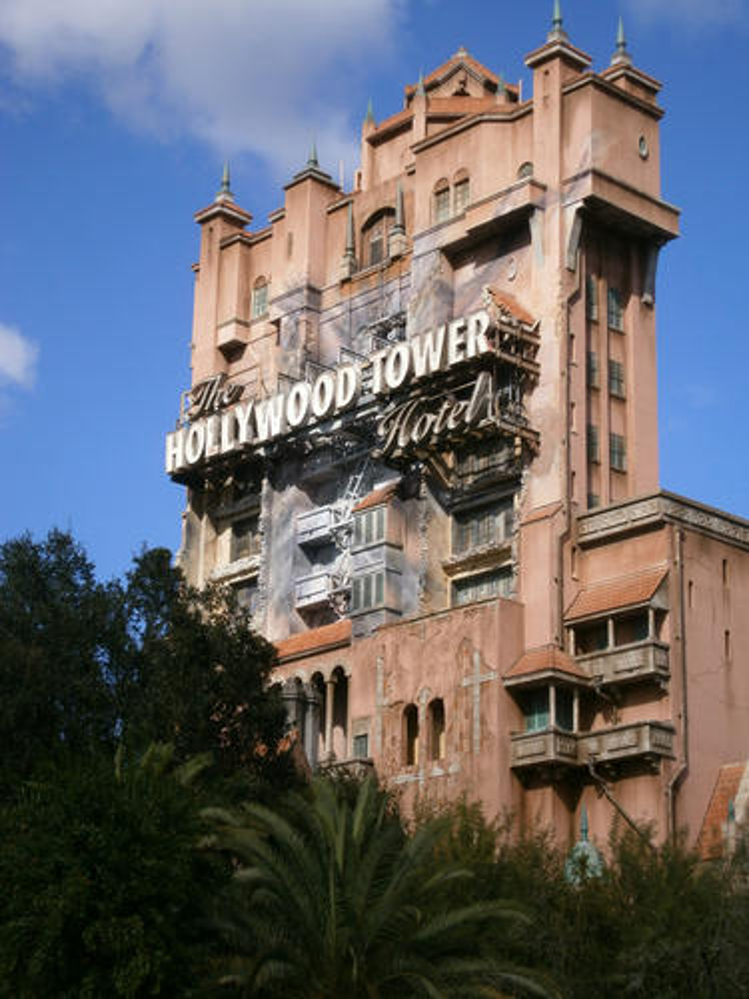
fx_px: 2106
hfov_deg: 20.2
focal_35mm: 73
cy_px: 500
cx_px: 374
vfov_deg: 26.7
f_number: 4.4
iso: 80
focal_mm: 13
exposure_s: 1/800
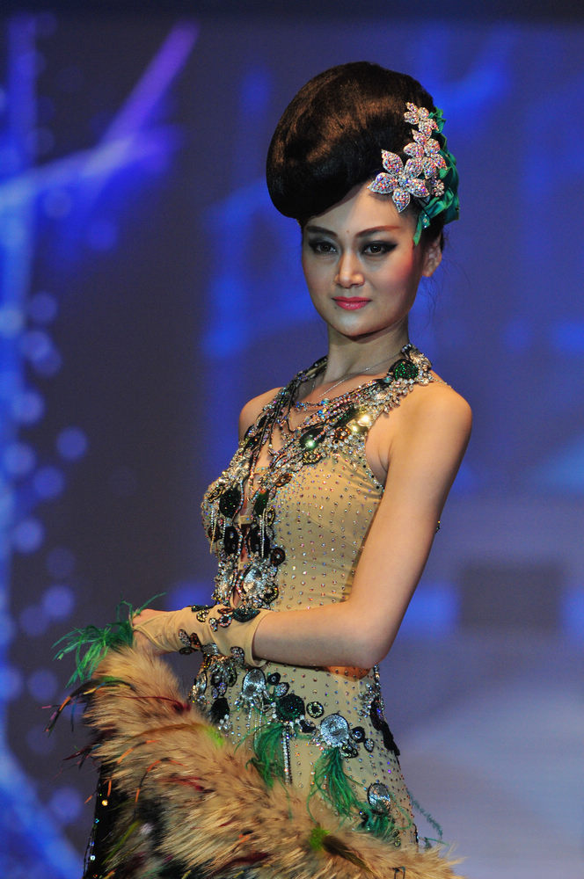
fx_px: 7320
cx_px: 292
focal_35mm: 300
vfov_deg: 6.9
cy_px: 440
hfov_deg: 4.6
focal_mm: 200
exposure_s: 1/400
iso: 640
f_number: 4
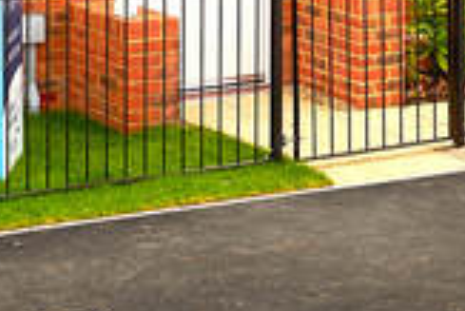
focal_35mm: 172
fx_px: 2225
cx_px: 23
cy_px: -419
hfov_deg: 11.8
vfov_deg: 7.5
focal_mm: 21.9
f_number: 10
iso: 125
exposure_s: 1/100
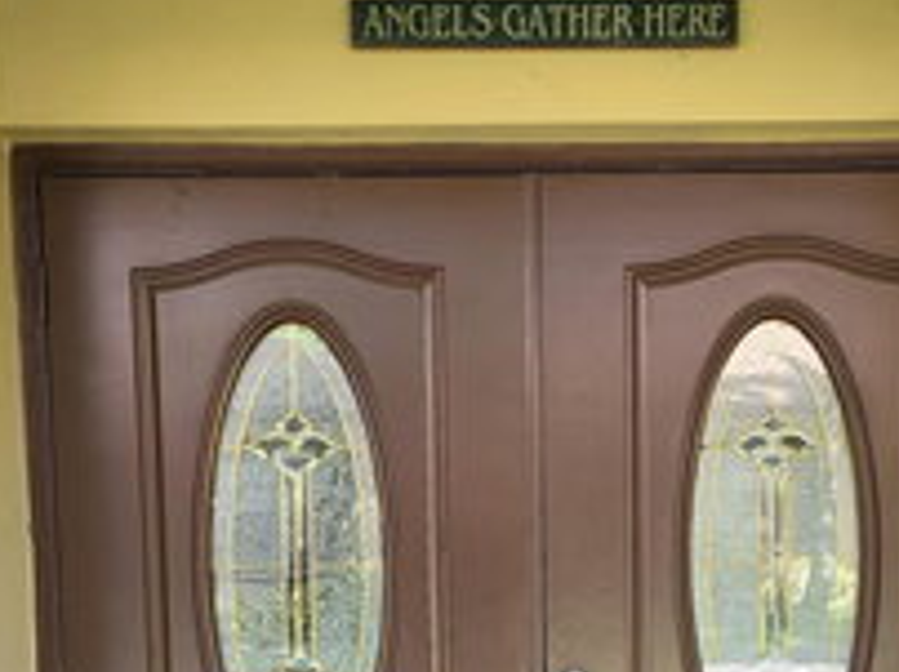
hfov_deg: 34.9
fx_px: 1427
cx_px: 505
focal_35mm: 55
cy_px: 659
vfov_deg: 25.3
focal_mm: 5.4
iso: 40
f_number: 1.8
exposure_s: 1/120
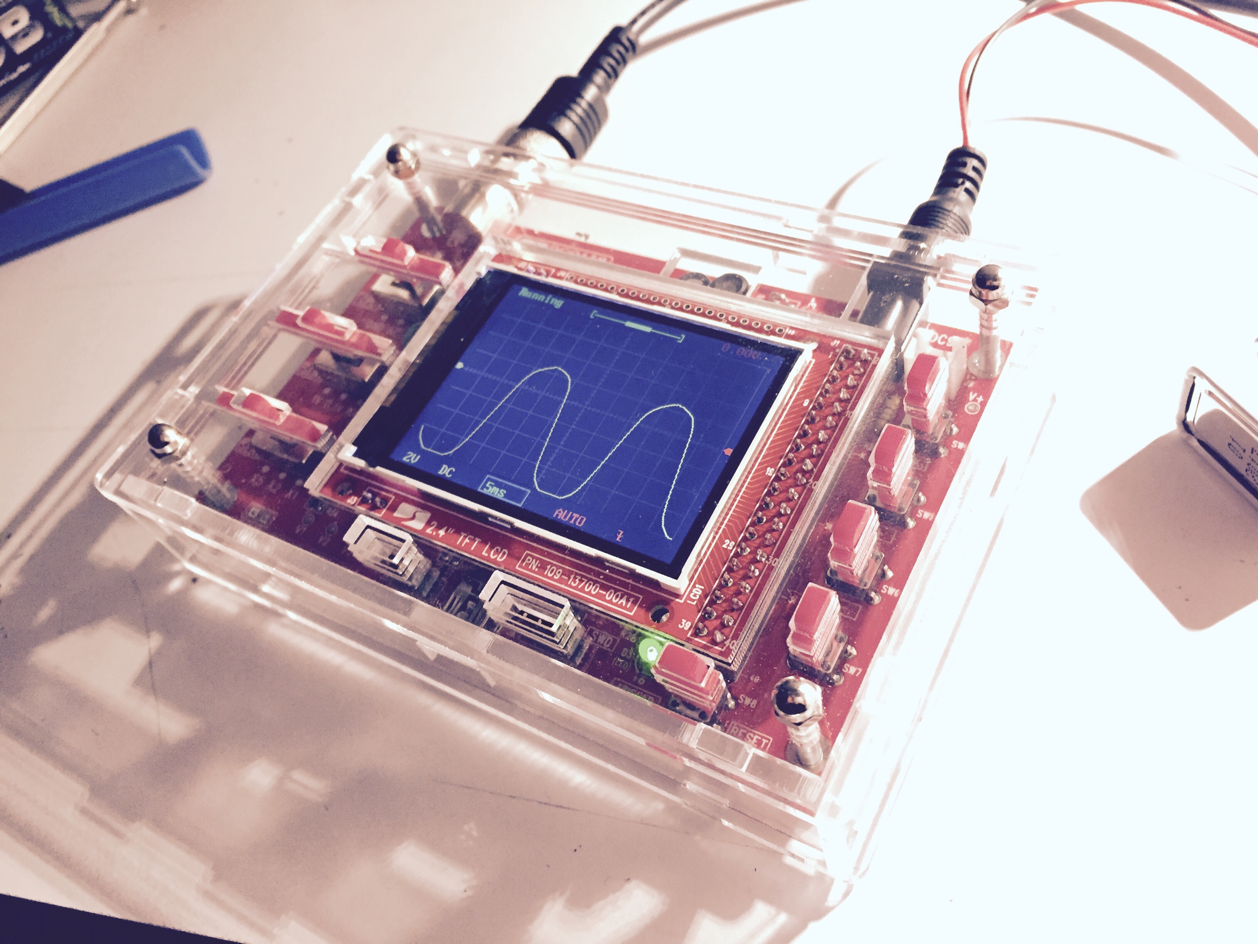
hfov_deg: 61.7
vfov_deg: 48.2
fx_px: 1054
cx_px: 629
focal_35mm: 29
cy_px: 472
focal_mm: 4.15
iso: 320
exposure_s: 1/33
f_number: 2.2
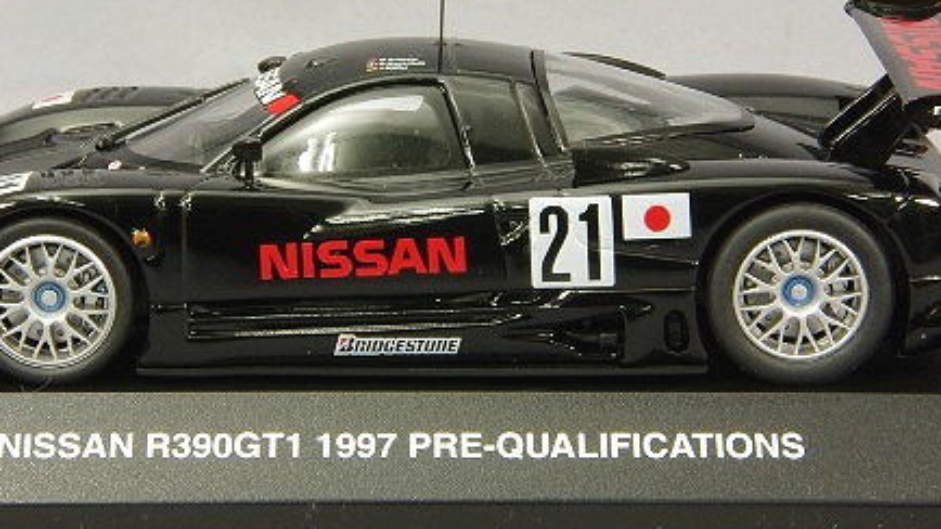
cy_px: 159
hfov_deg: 12.4
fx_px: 4316
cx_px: 408
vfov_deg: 7.0
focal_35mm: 173
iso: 400
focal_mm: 75
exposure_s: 1
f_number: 32
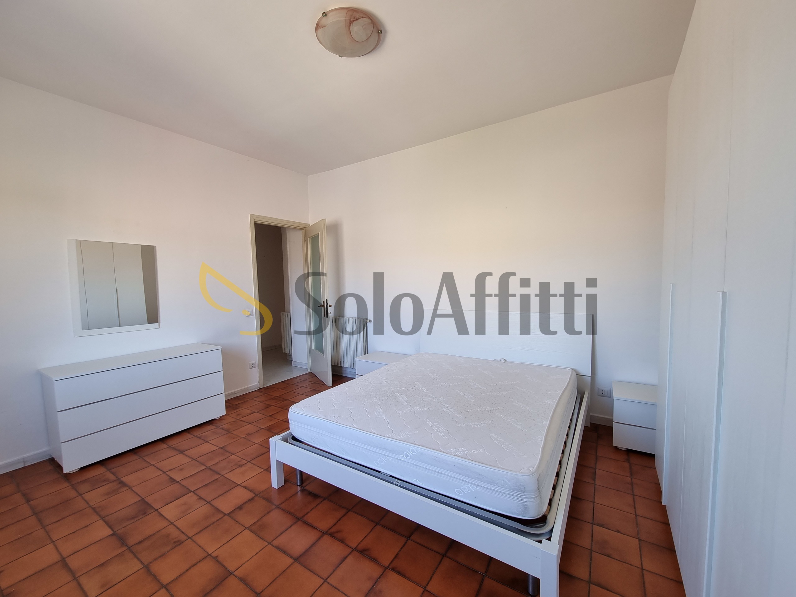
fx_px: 299
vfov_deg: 89.9
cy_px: 298
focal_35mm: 13
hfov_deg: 106.2
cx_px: 398
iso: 50
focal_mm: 2.2
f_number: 2.2
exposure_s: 1/50
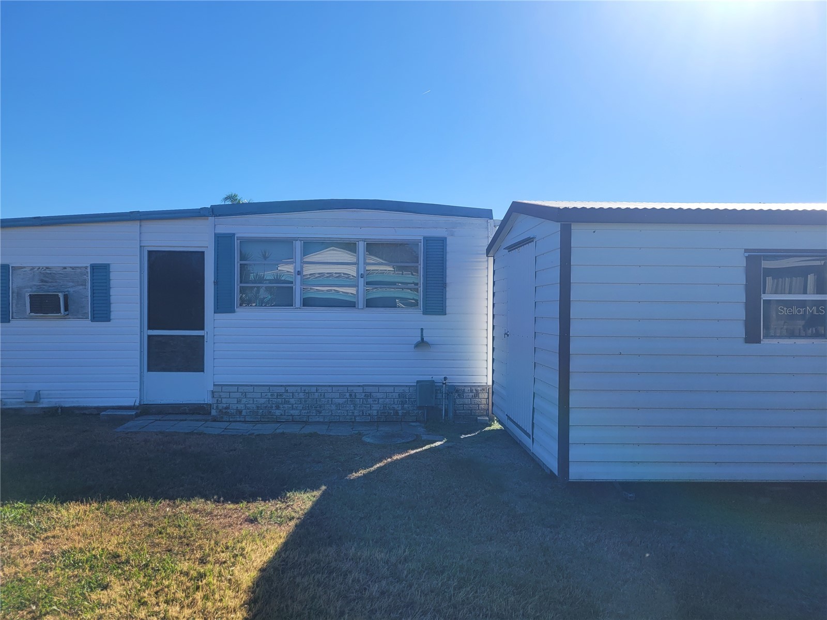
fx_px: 621
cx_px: 414
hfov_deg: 67.3
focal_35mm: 26
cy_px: 310
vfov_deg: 53.1
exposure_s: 1/2410
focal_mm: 5.4
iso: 40
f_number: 1.8
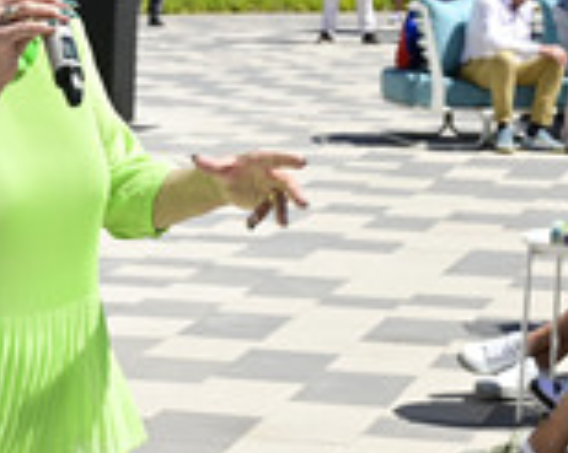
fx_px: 2302
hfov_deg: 14.0
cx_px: 90
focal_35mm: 137
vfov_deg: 11.2
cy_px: 133
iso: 80
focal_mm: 50
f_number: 9
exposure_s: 1/200
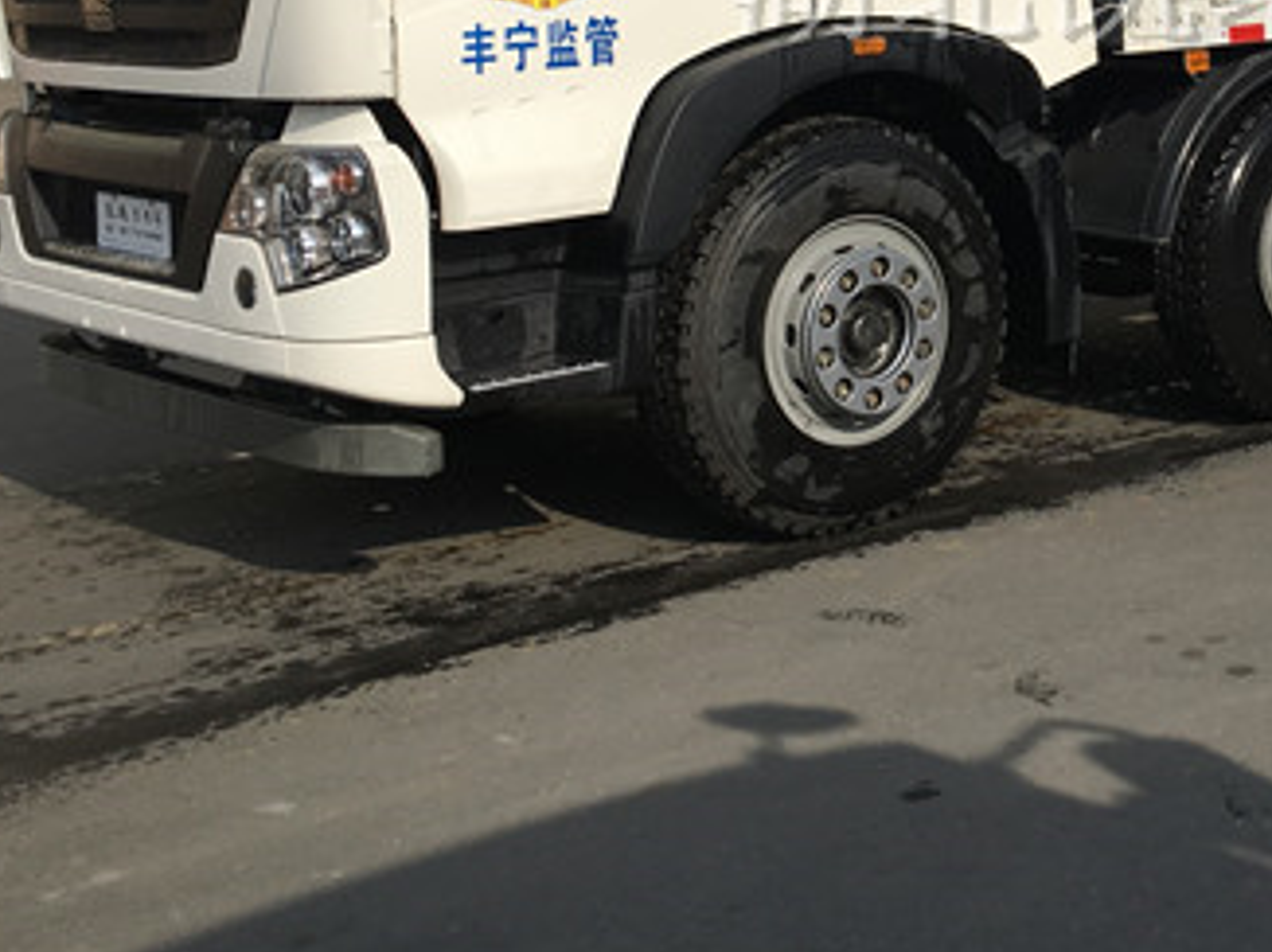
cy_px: 2
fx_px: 2387
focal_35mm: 65
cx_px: 1210
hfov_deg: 28.4
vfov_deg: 21.8
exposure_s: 1/2137
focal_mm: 4.15
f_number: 2.2
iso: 25
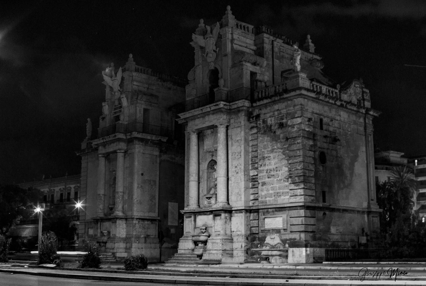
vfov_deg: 32.0
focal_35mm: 42
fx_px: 498
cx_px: 213
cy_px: 143
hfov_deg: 46.3
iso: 800
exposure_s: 1/2
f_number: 5
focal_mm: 28
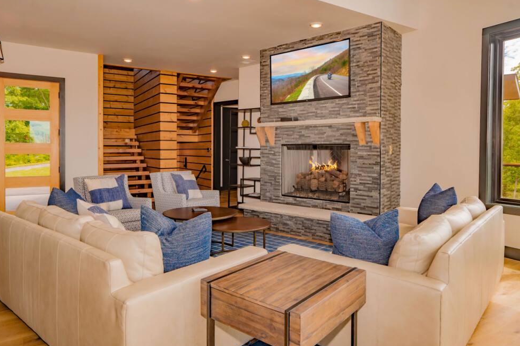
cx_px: 257
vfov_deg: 55.1
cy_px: 177
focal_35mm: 23
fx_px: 332
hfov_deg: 76.1
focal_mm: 22
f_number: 6.3
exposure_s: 1/200
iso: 250
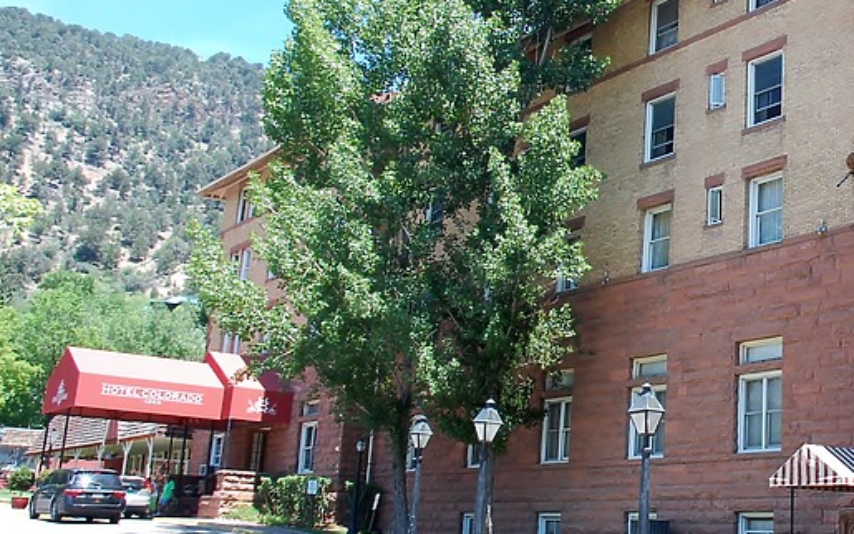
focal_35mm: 48
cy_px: 236
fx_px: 1117
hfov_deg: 39.5
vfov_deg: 26.9
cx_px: 730
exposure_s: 1/160
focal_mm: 18
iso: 400
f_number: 9
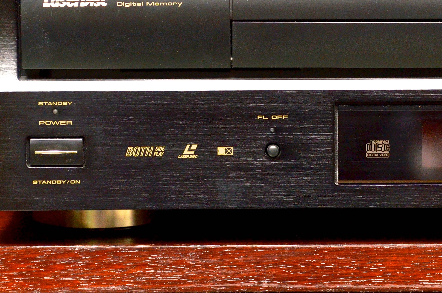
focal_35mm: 246
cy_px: 49
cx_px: 385
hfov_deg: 8.4
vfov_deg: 5.6
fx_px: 3013
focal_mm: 85
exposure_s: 1/160
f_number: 7.1
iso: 800
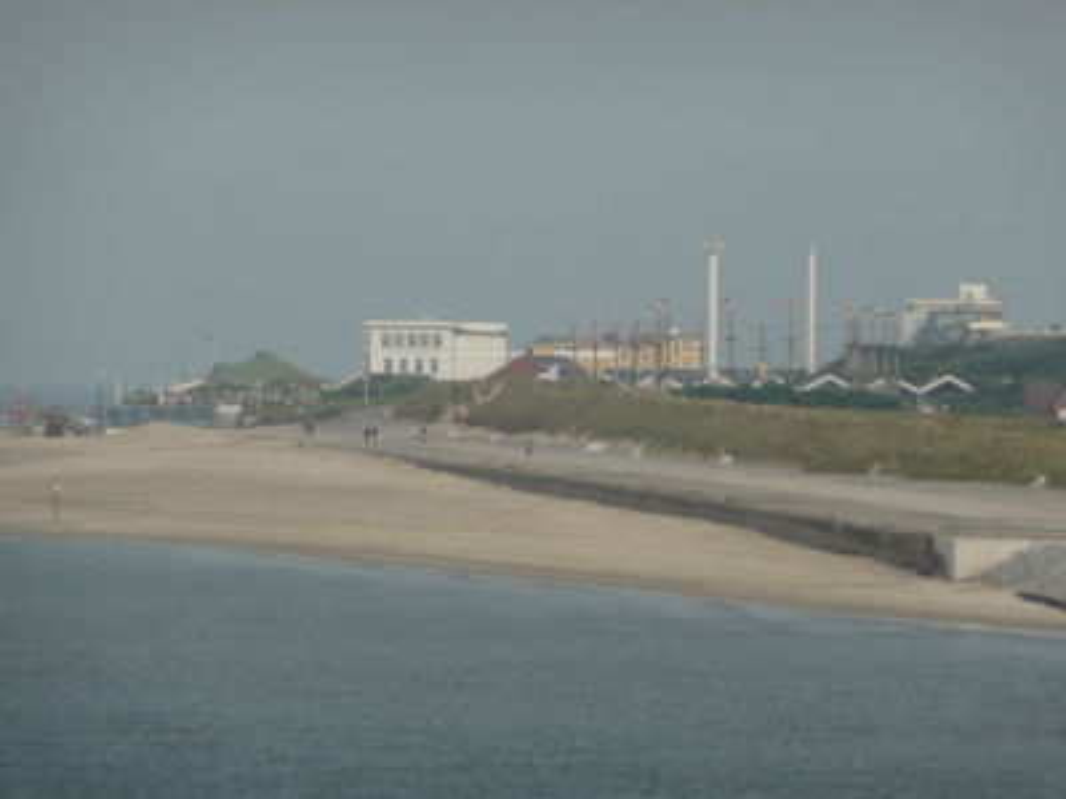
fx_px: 7884
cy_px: 400
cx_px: 533
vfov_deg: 5.8
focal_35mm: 256
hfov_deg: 7.7
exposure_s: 1/800
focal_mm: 44
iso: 100
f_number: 4.9
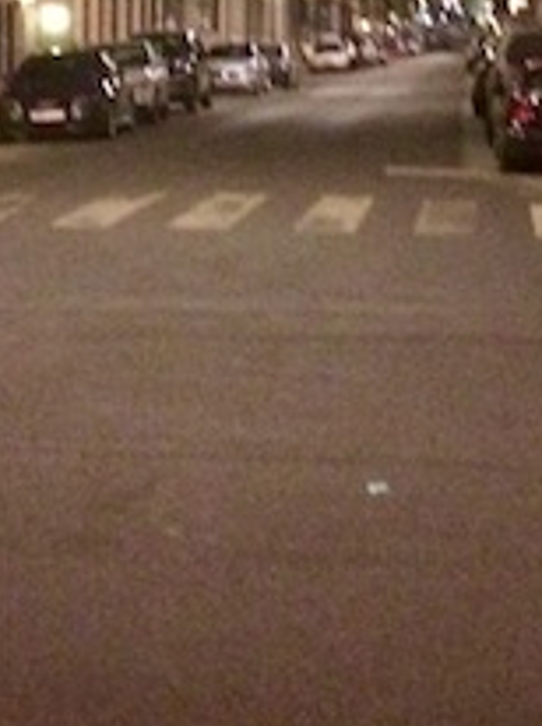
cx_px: 282
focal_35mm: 94
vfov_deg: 20.0
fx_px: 1966
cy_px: -58
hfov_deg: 15.7
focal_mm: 4.15
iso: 800
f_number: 2.2
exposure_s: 1/17
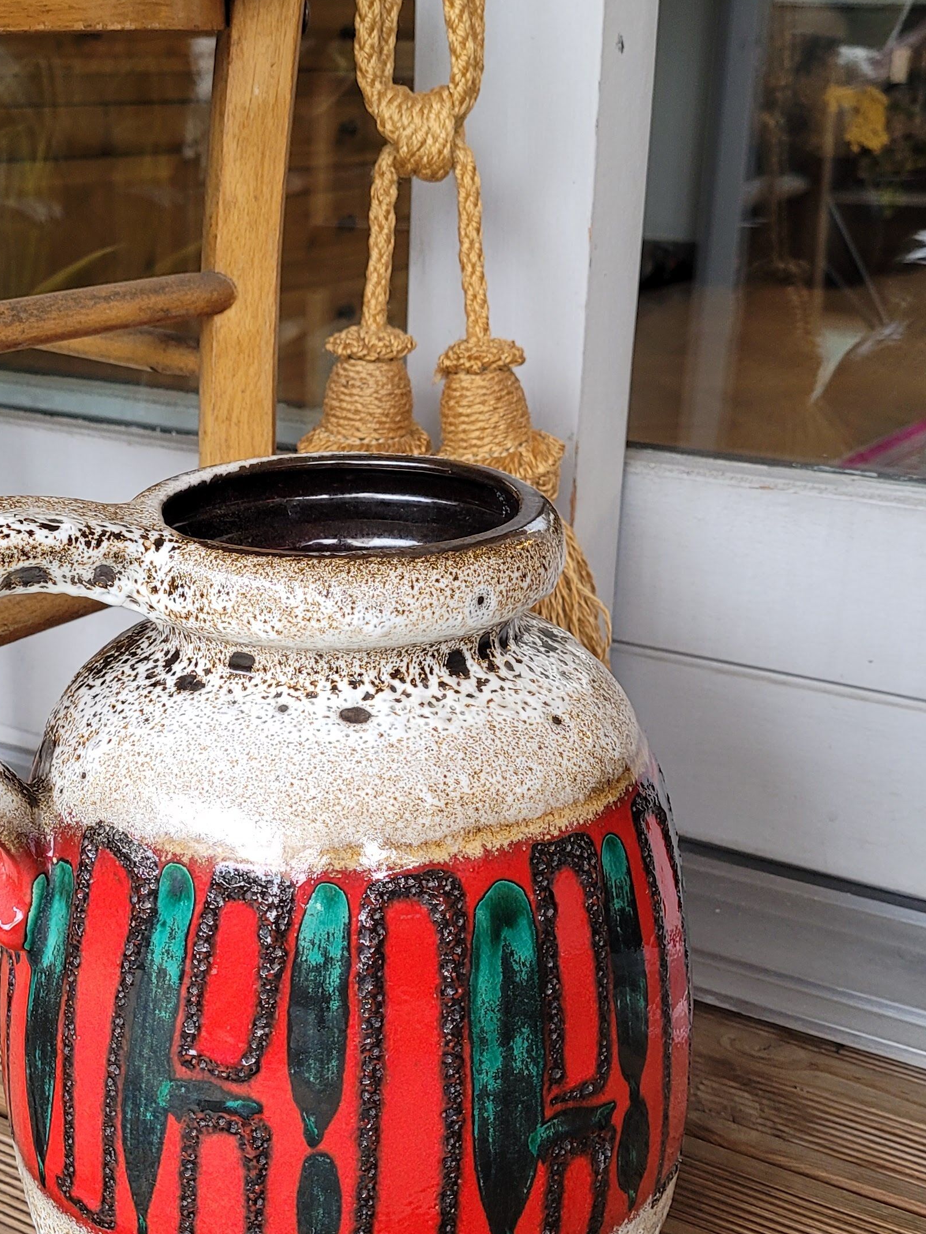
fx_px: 1747
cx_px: 266
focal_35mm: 49
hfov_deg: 29.4
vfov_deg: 38.8
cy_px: 689
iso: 125
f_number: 1.8
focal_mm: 5.4
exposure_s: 1/100
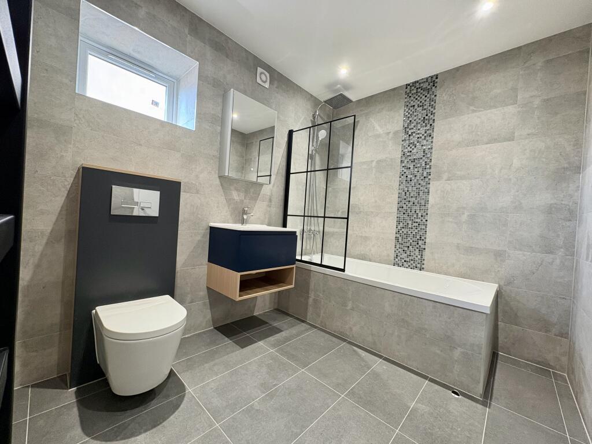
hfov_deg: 102.1
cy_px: 222
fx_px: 239
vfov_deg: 85.7
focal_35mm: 14
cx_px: 296
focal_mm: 2.22
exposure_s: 1/50
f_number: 2.2
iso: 250
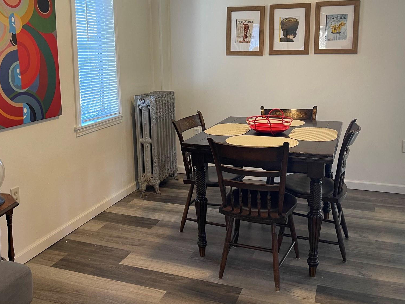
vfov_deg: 41.2
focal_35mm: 34
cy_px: 99
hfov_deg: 53.9
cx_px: 187
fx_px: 398
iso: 80
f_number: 1.6
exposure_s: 1/60
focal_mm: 5.1
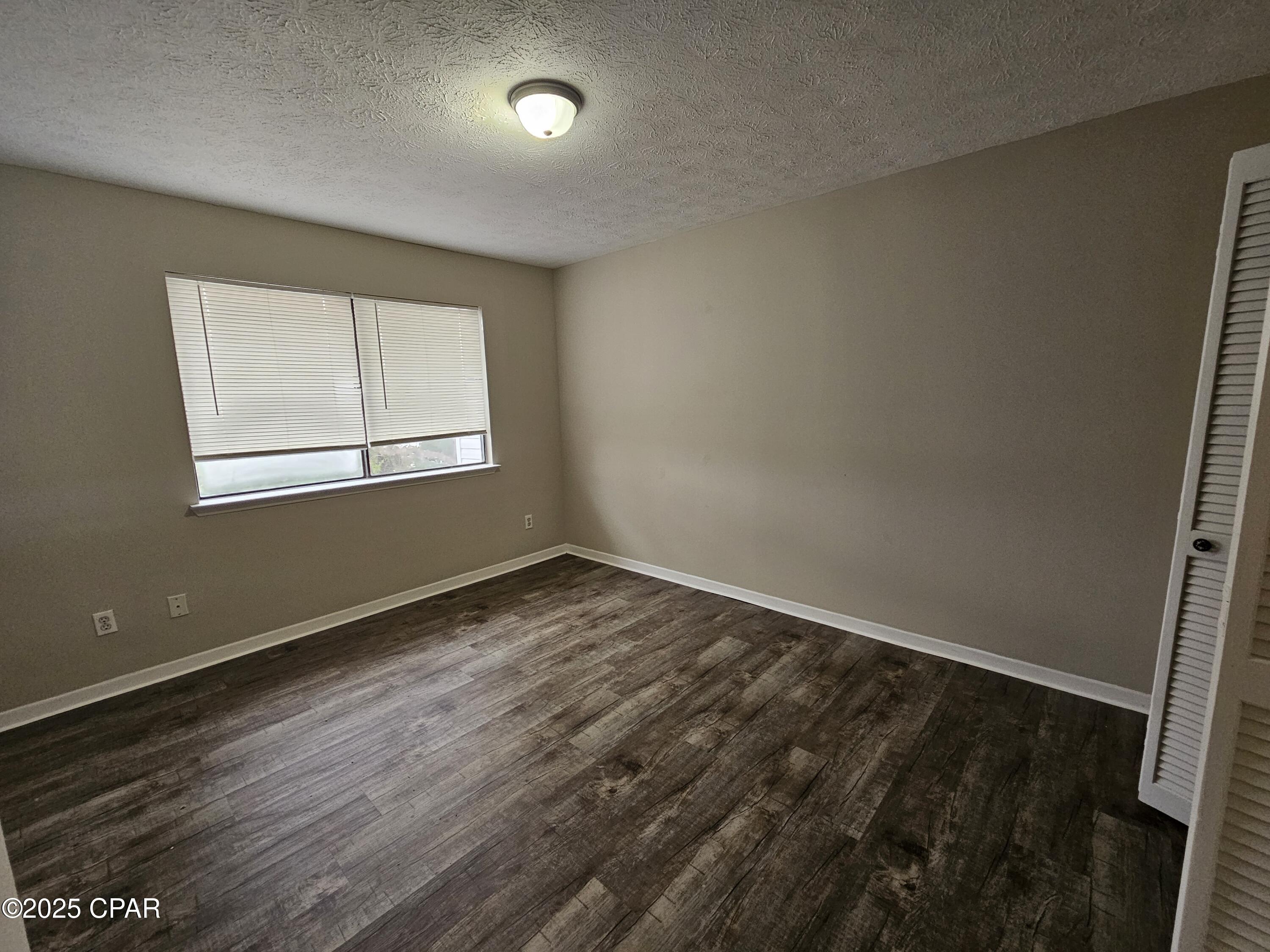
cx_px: 635
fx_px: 477
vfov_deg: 89.9
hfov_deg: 106.2
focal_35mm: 13
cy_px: 476
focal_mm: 2.2
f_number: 2.2
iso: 250
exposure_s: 1/77
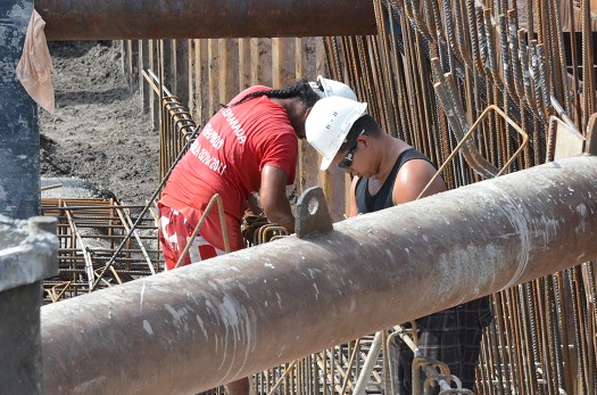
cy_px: 225
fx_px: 3252
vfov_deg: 6.9
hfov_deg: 10.5
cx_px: 338
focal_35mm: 197
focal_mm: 105
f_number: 16
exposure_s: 1/1000
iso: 3200
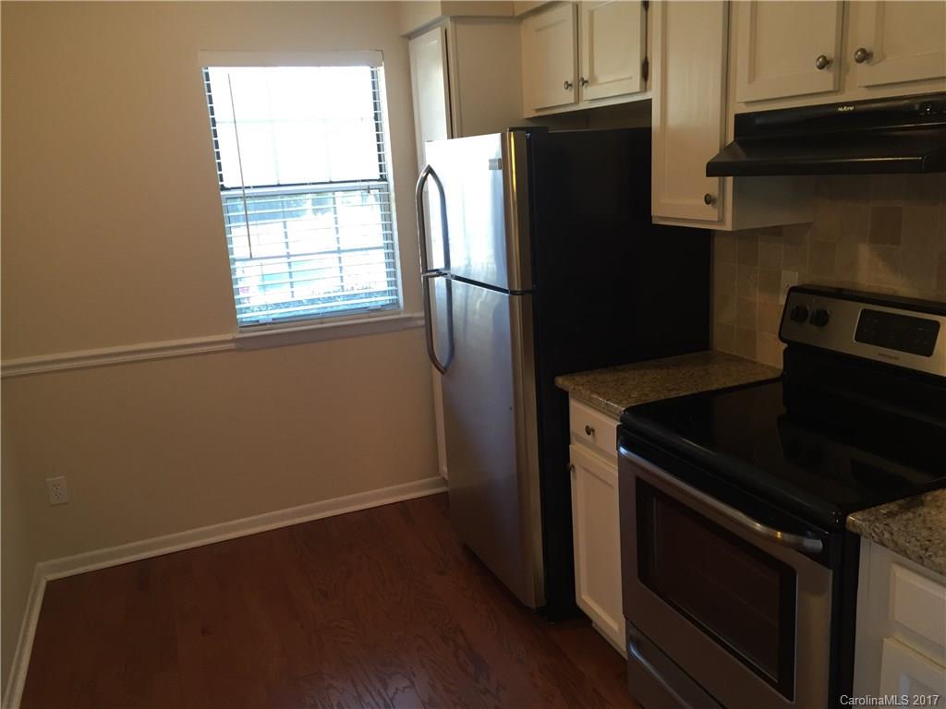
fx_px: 793
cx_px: 473
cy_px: 354
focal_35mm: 29
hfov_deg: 61.7
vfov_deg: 48.2
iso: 64
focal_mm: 4.15
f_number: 2.2
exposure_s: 1/30
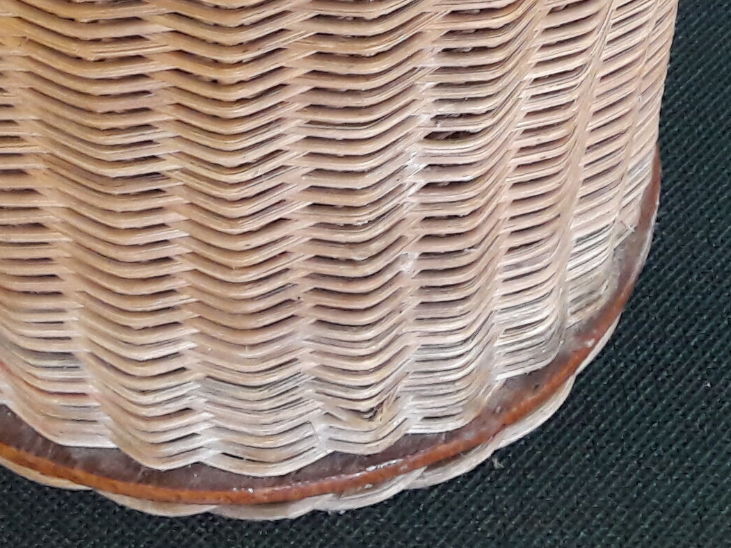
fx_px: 2323
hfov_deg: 17.7
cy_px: -287
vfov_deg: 12.7
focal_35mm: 110
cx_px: 157
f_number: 1.9
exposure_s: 1/33
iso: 160
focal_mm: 3.7
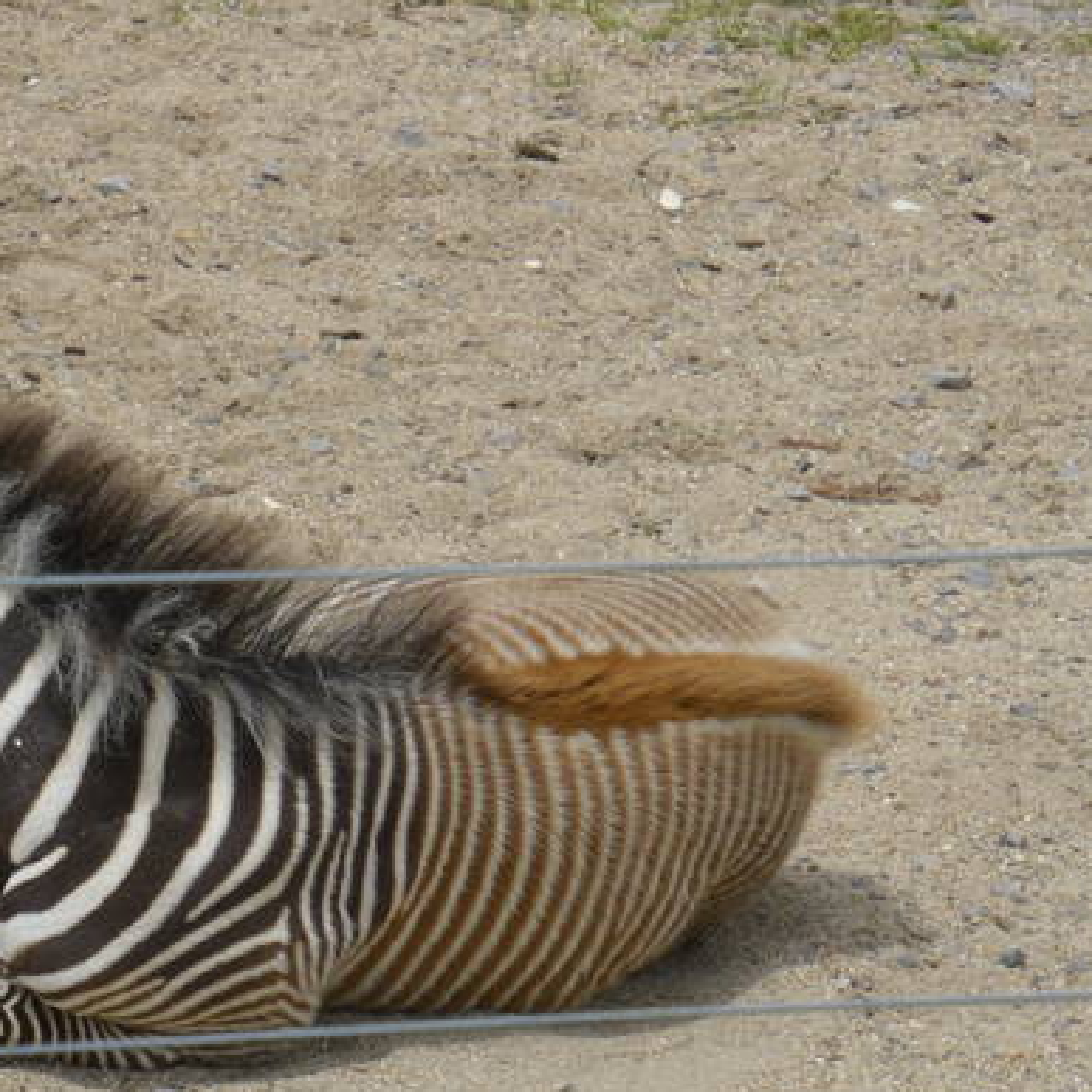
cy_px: -240
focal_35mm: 411
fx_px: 14669
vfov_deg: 4.3
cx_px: -683
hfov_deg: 4.2
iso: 100
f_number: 9
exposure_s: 1/320
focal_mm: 78
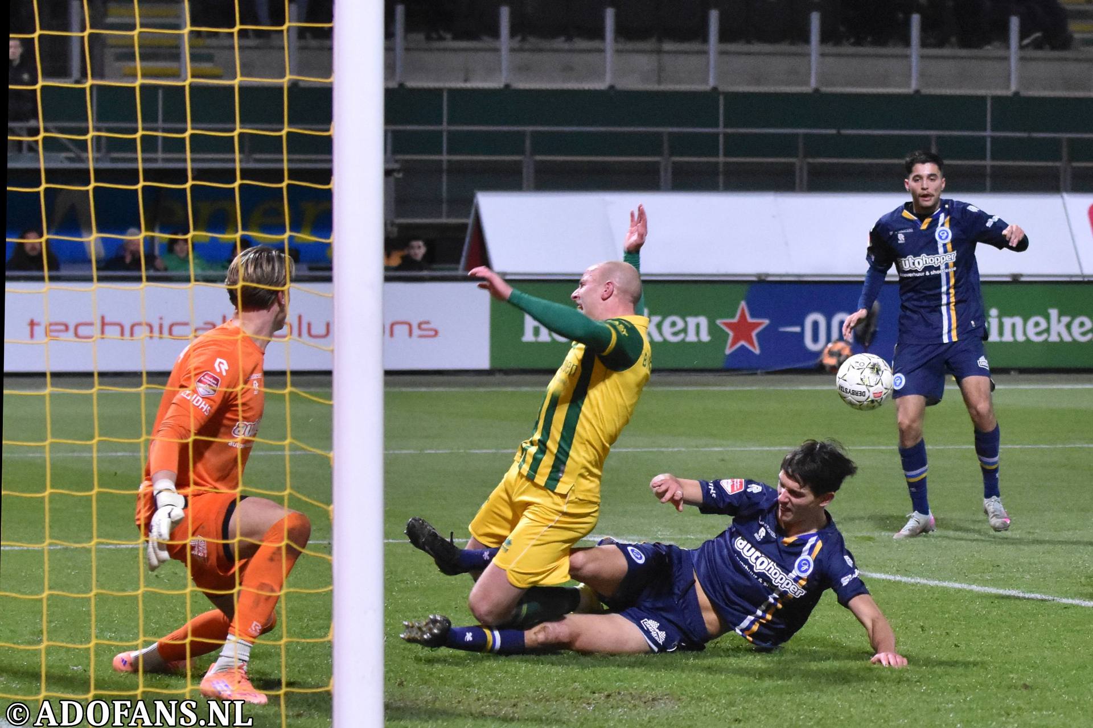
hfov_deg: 17.1
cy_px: 364
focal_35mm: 120
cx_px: 546
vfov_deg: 11.4
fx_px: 3643
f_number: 2.8
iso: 3200
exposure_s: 1/640
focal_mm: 80
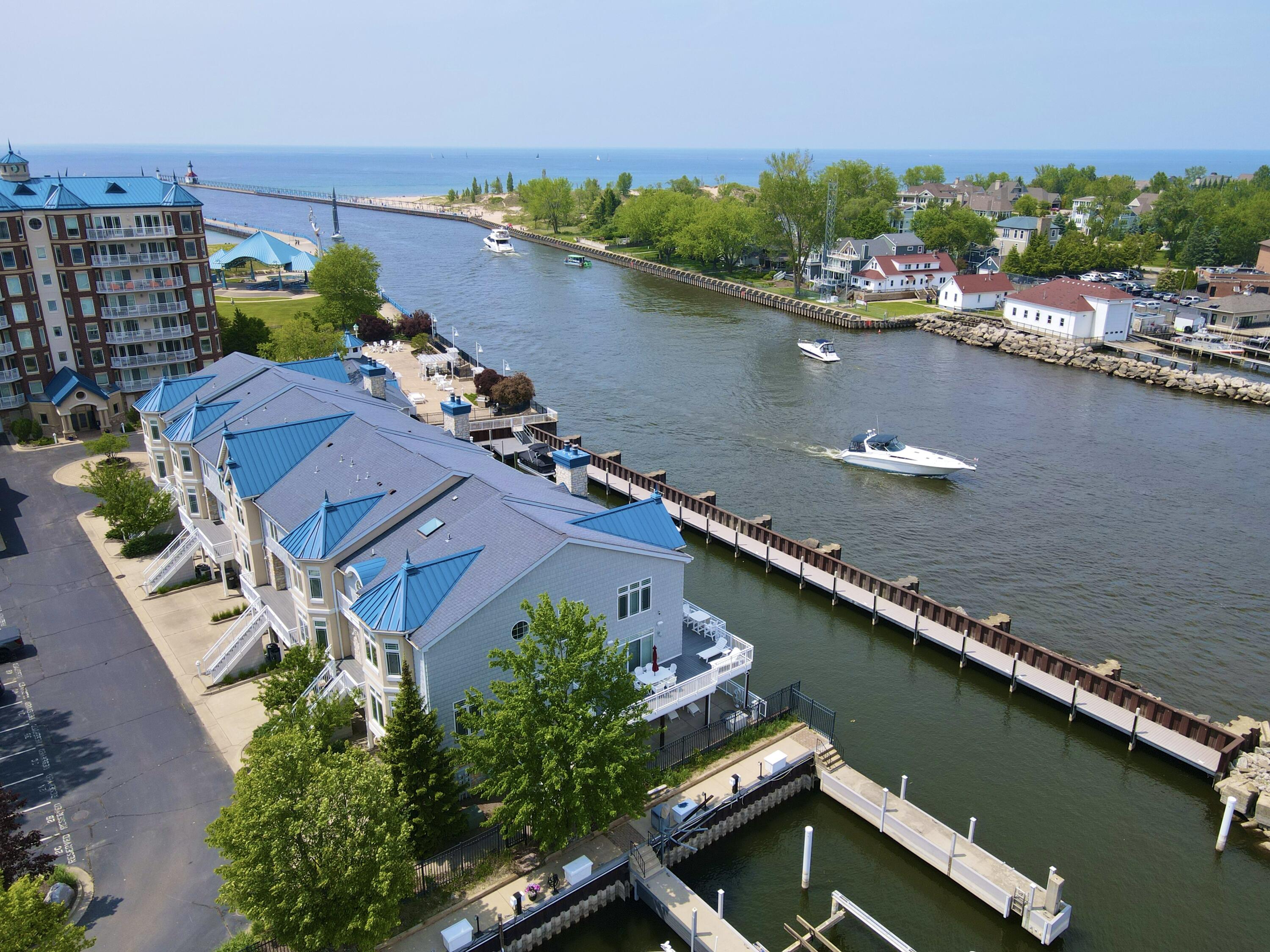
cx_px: 635
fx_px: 881
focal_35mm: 24
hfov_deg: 71.6
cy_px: 476
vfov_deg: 56.8
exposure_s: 1/725
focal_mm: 4.5
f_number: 2.8
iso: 100
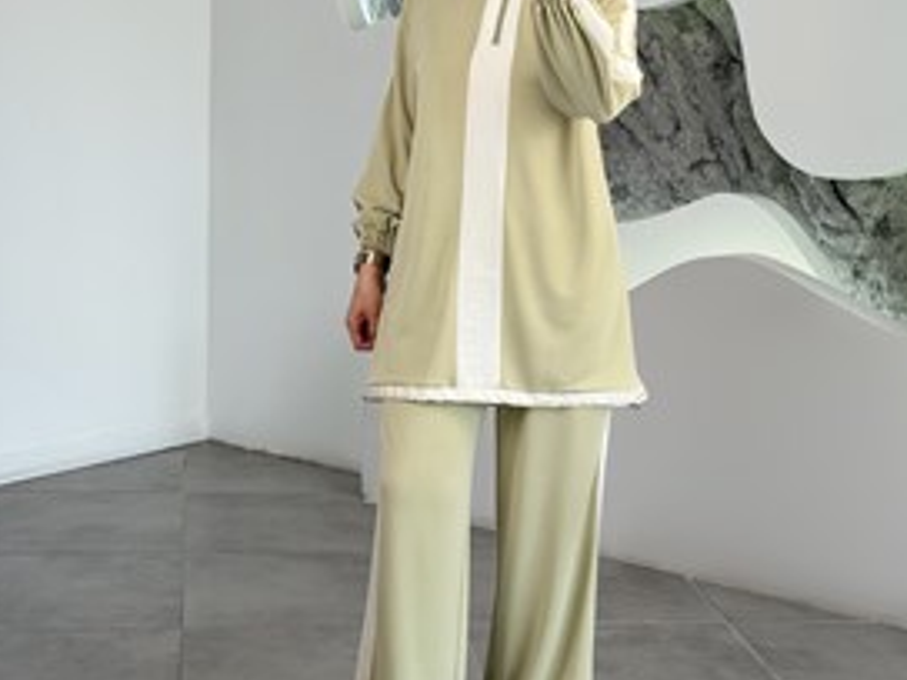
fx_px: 1913
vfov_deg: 20.1
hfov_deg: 26.7
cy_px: 205
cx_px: 494
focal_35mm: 73
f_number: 1.78
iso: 50
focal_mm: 6.76
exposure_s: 1/136
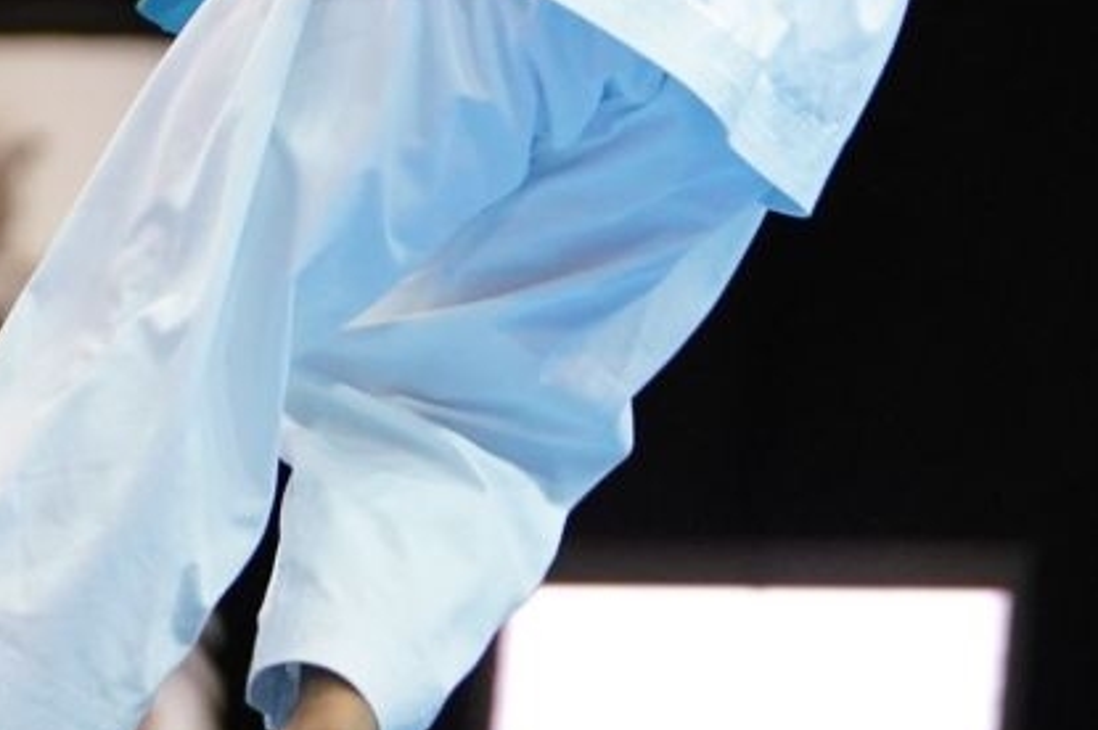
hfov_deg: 3.7
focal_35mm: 560
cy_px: -481
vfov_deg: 2.4
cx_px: -339
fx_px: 17066
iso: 2500
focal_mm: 129
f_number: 2.8
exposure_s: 1/500
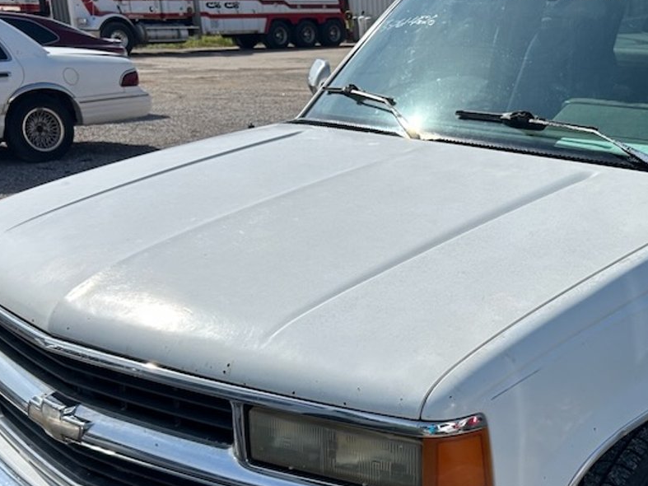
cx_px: 512
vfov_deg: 28.8
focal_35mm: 50
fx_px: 936
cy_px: 350
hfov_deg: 37.0
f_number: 1.5
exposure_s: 1/6579
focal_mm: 5.7
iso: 50
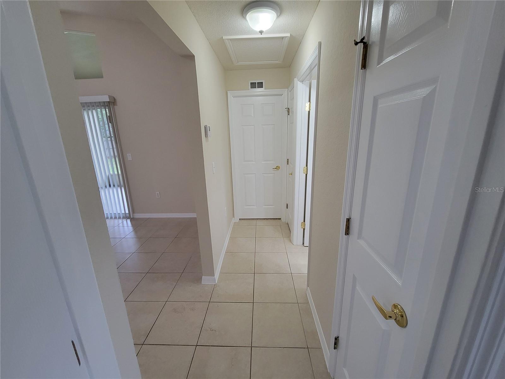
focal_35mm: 13
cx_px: 252
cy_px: 190
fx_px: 190
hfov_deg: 106.2
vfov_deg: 89.9
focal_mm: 2.2
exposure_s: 1/60
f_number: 2.2
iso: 250
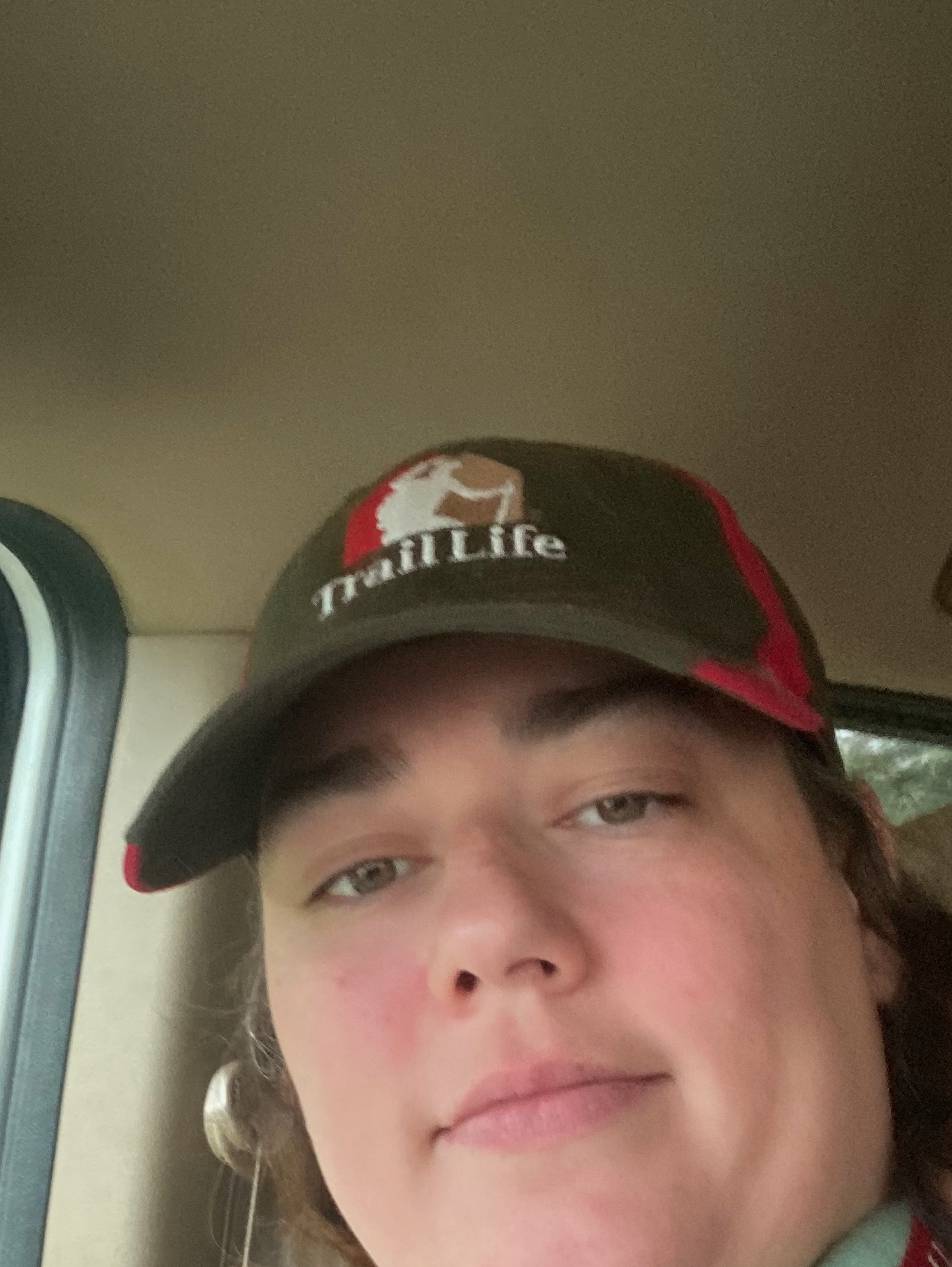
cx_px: 407
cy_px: 1060
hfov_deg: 27.0
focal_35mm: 54
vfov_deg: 34.2
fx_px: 1978
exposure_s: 1/58
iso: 320
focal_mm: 2.87
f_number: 2.2
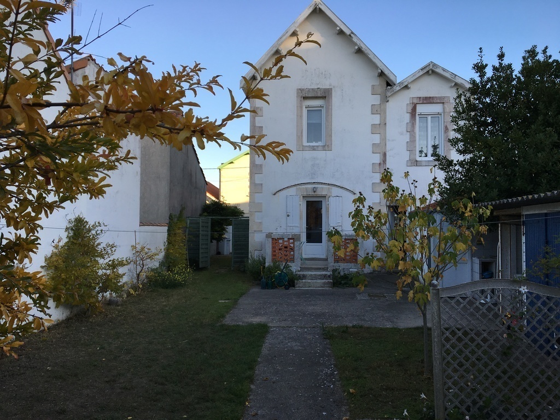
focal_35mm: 29
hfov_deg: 61.7
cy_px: 210
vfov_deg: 48.2
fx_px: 469
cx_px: 280
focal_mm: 4.15
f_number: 2.2
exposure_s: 1/390
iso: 25
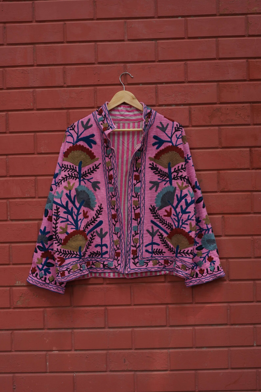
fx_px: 587
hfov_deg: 25.1
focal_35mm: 54
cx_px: 122
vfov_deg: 36.9
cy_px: 198
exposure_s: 1/160
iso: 500
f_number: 7.1
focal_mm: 50
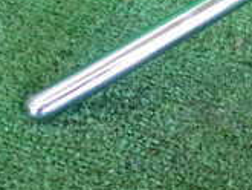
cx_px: 379
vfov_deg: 11.3
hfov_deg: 14.1
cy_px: 64
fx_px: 954
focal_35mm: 131
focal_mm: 6.37
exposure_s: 1/125
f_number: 2.5
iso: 640
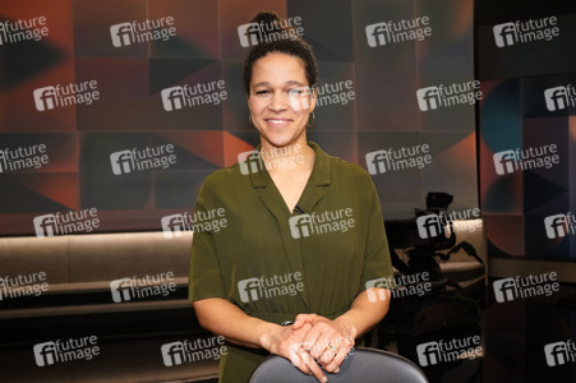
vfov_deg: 41.1
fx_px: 512
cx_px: 288
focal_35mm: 32
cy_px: 192
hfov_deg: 58.8
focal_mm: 32
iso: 2000
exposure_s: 1/160
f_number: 5
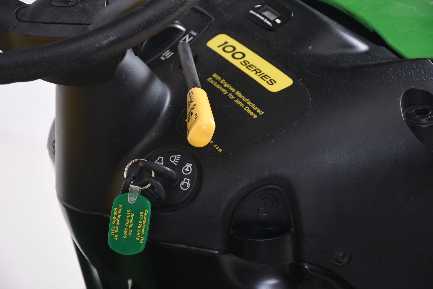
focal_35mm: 128
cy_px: 144
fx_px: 1535
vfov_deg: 10.8
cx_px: 216
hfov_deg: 16.1
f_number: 7.1
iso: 200
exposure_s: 1/160
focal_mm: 85
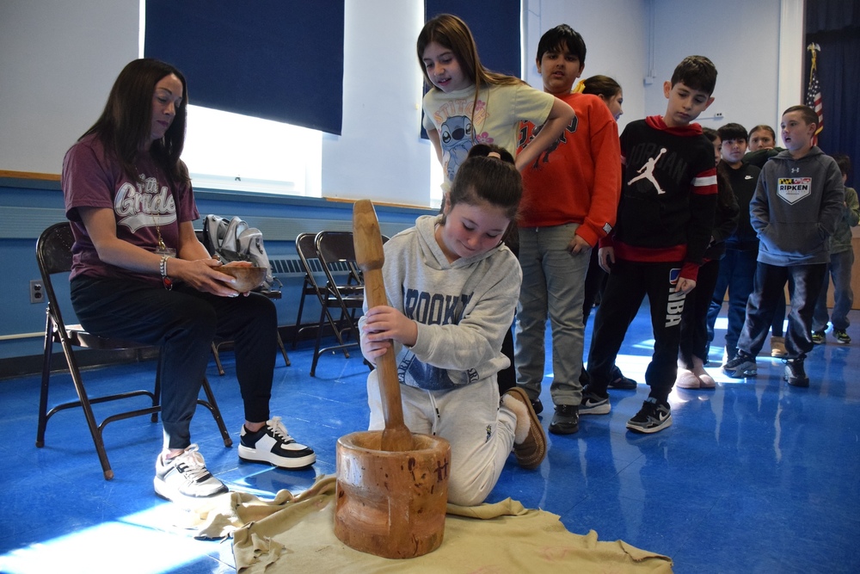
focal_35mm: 27
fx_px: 645
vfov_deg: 47.9
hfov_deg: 67.4
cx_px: 430
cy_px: 287
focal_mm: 18
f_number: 4
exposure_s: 1/320
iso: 3200
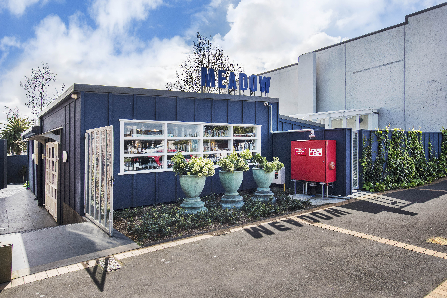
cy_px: 149
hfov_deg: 86.9
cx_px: 224
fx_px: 236
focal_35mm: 19
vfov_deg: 64.6
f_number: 10
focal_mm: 19
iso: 400
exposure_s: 1/1000
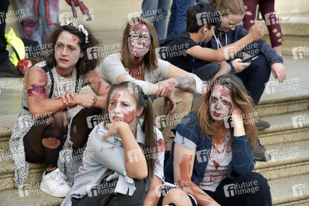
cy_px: 103
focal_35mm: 120
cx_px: 154
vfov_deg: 11.4
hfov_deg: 17.1
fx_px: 1029
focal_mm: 120
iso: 400
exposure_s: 1/125
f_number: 5.6
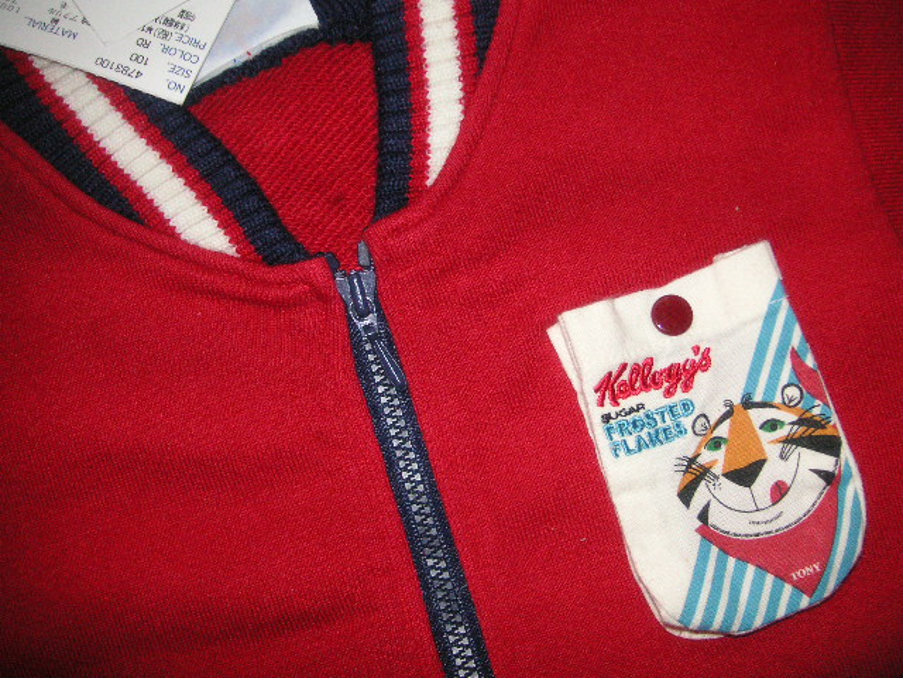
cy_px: 339
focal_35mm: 37
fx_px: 965
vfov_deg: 38.7
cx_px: 452
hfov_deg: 50.1
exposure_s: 1/45
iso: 160
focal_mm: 6.1
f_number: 6.7
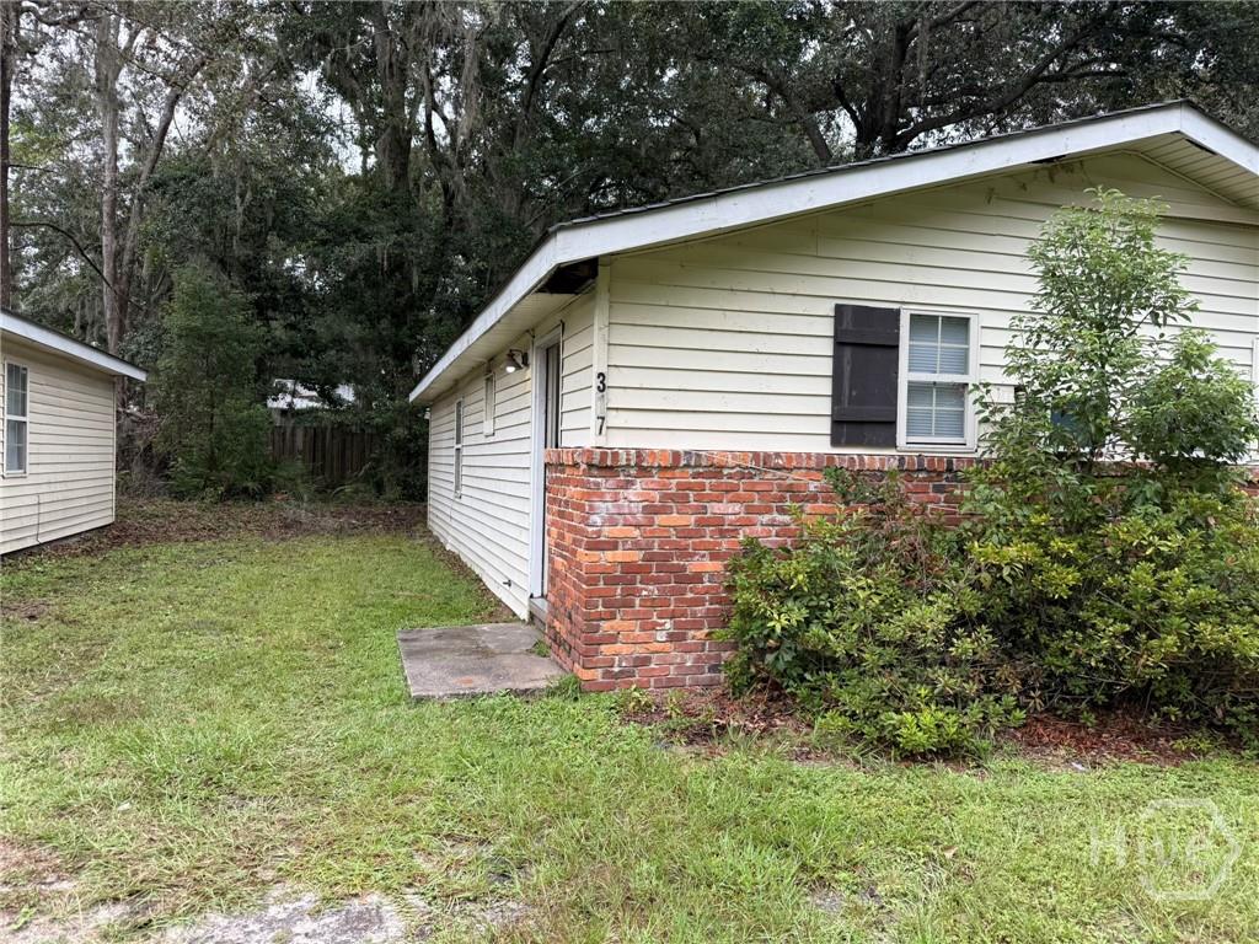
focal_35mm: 24
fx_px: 873
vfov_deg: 56.8
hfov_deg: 71.6
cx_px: 630
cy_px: 472
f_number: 1.78
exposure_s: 1/376
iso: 80
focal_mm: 6.76
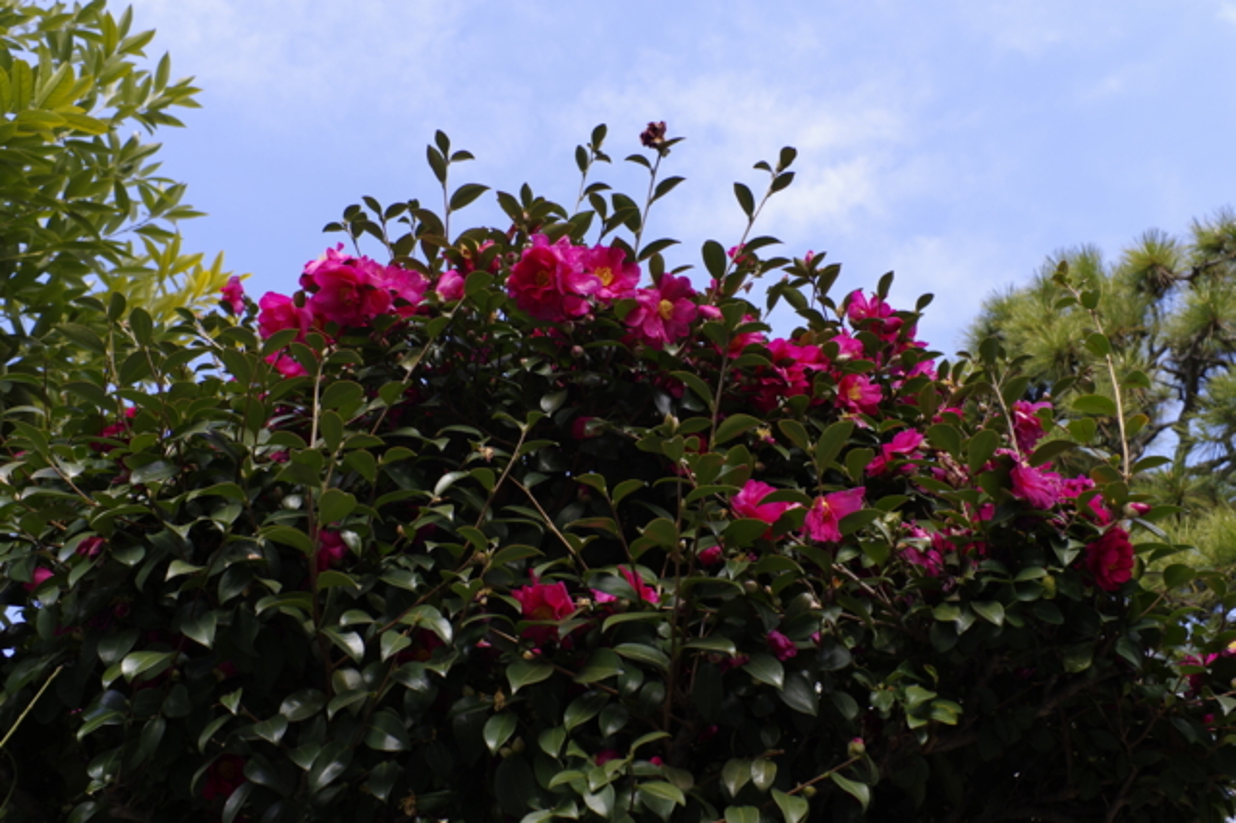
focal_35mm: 31
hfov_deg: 60.3
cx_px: 618
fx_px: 1064
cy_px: 412
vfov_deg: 42.3
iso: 100
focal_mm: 21
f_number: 5.6
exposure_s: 1/125
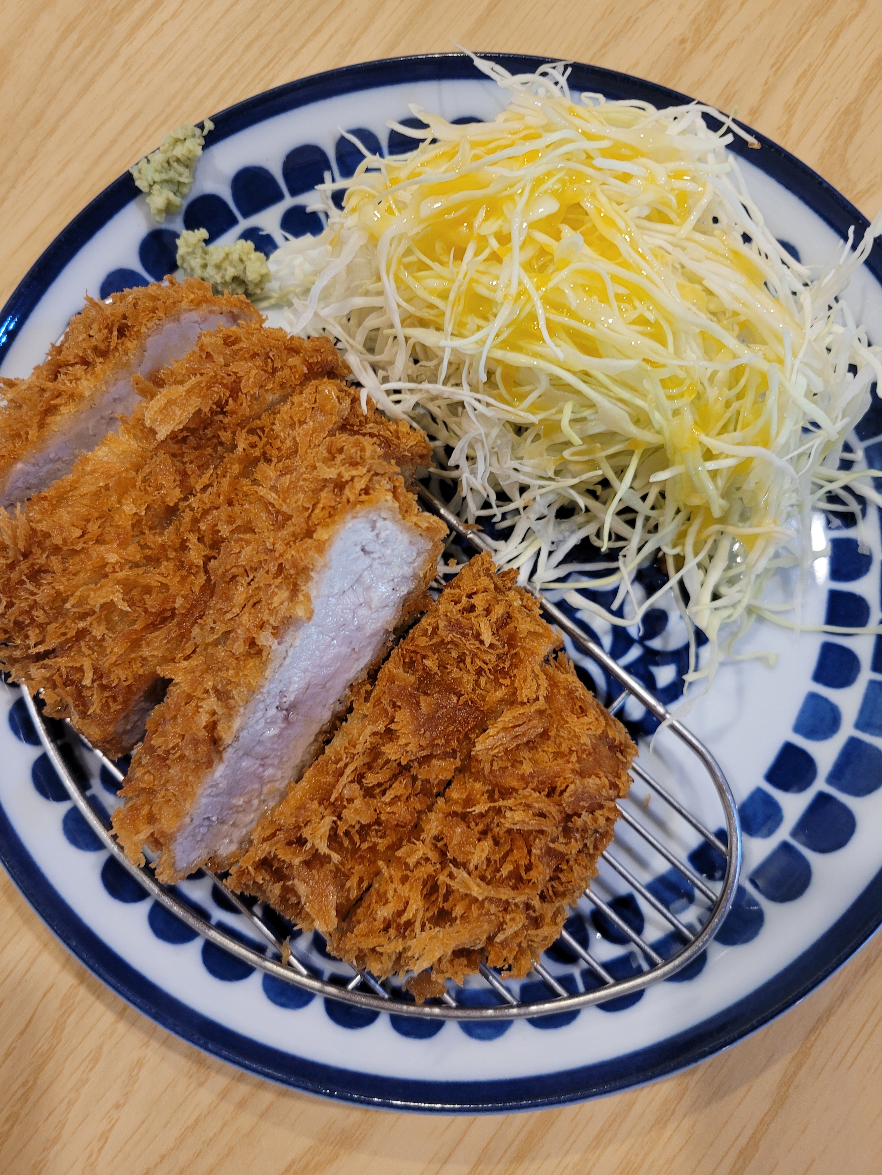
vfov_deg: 67.3
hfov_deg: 53.1
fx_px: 883
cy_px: 588
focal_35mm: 26
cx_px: 441
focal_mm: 5.4
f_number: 1.8
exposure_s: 1/40
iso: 200
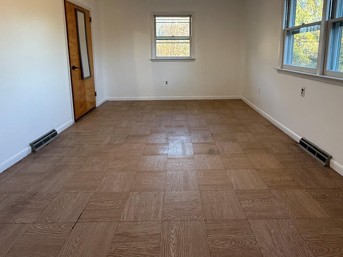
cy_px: 80
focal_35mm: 20
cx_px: 180
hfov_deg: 81.7
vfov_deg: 63.8
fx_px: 198
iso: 250
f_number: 2.2
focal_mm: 2.22
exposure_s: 1/120
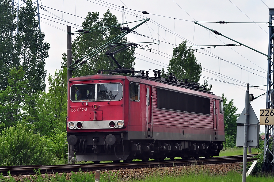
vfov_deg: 9.6
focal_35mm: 142
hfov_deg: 14.4
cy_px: 91
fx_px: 1083
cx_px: 137
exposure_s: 1/200
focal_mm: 95
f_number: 16
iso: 400
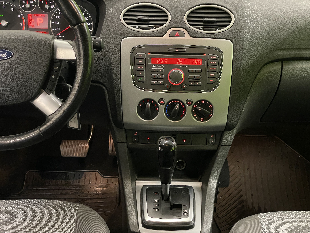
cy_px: 116
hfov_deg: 36.8
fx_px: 466
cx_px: 155
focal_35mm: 52
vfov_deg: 28.0
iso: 800
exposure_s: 1/50
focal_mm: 6
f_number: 2
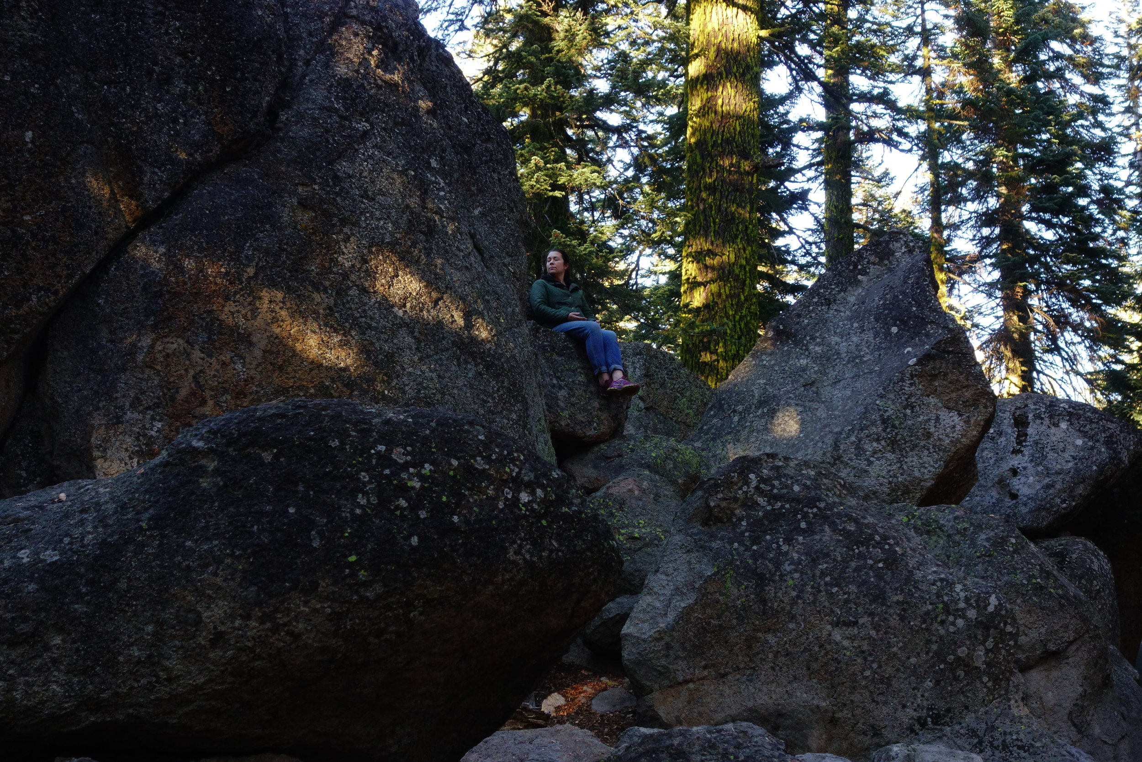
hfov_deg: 36.2
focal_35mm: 55
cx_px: 571
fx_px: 1745
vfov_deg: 24.6
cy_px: 381
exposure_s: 1/60
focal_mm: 20.41
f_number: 3.5
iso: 400
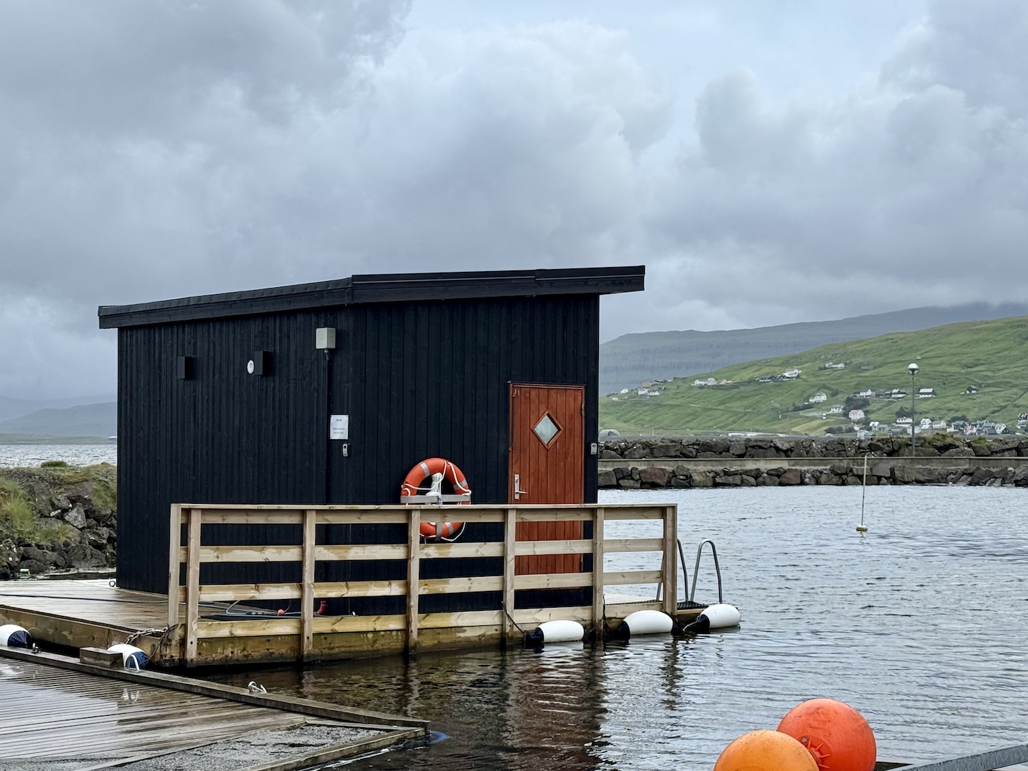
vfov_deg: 23.3
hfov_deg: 30.6
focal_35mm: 63
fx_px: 1871
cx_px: 617
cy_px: 453
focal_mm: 6.76
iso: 64
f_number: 1.78
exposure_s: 1/1339
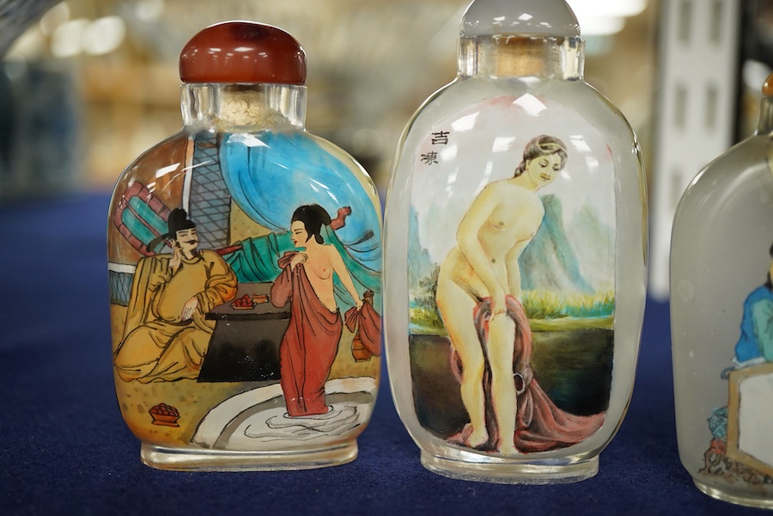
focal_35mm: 45
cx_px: 386
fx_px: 966
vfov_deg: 29.9
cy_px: 258
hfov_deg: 43.6
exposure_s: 1/125
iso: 1250
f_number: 5.6
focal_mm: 30
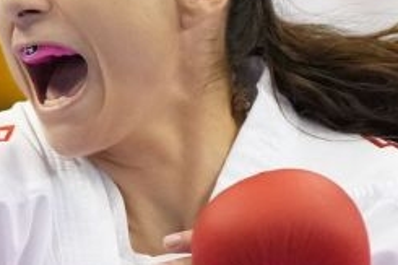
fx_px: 10794
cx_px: 146
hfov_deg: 2.1
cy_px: 249
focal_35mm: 977
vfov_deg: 1.4
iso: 4000
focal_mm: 133
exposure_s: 1/1000
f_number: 2.8
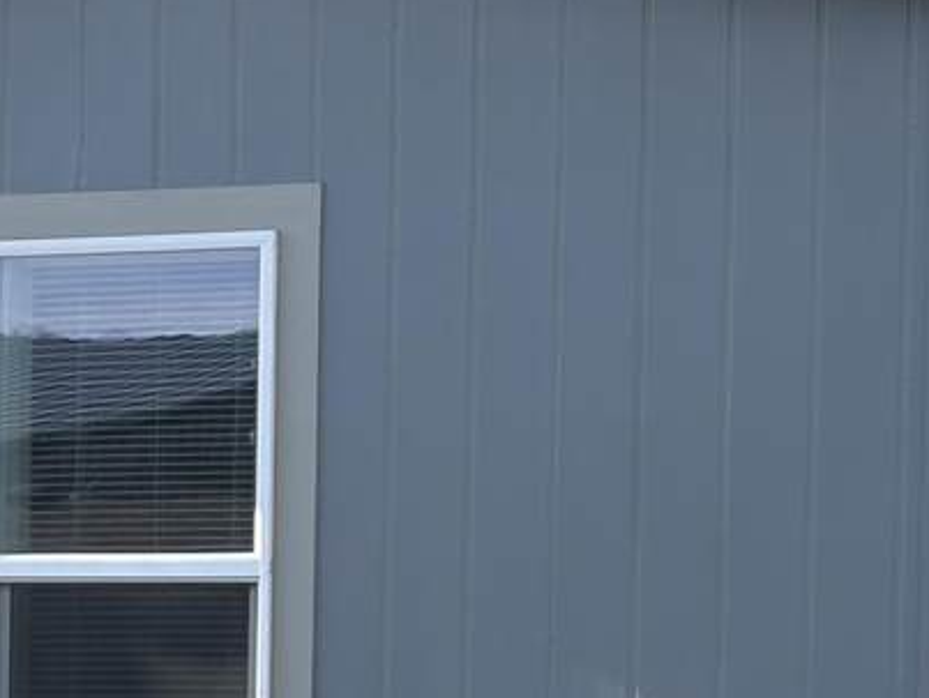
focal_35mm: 165
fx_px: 4432
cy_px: 797
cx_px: 659
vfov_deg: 8.9
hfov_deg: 11.9
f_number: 1.6
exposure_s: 1/1364
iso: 50
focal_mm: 5.96
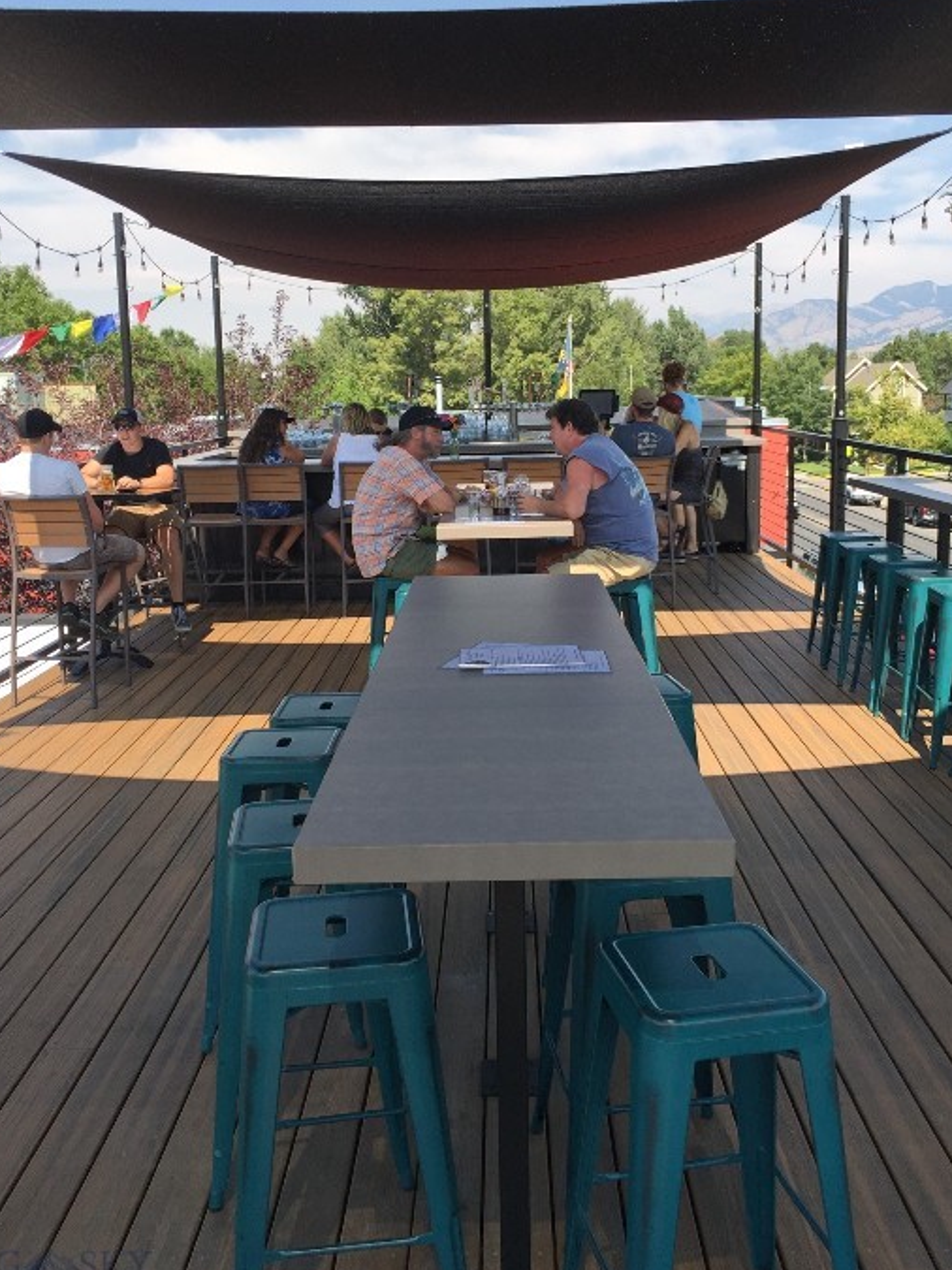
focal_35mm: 33
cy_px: 587
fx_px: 1210
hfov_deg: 42.9
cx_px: 487
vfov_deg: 55.3
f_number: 2.2
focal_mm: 4.15
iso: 32
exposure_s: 1/1163
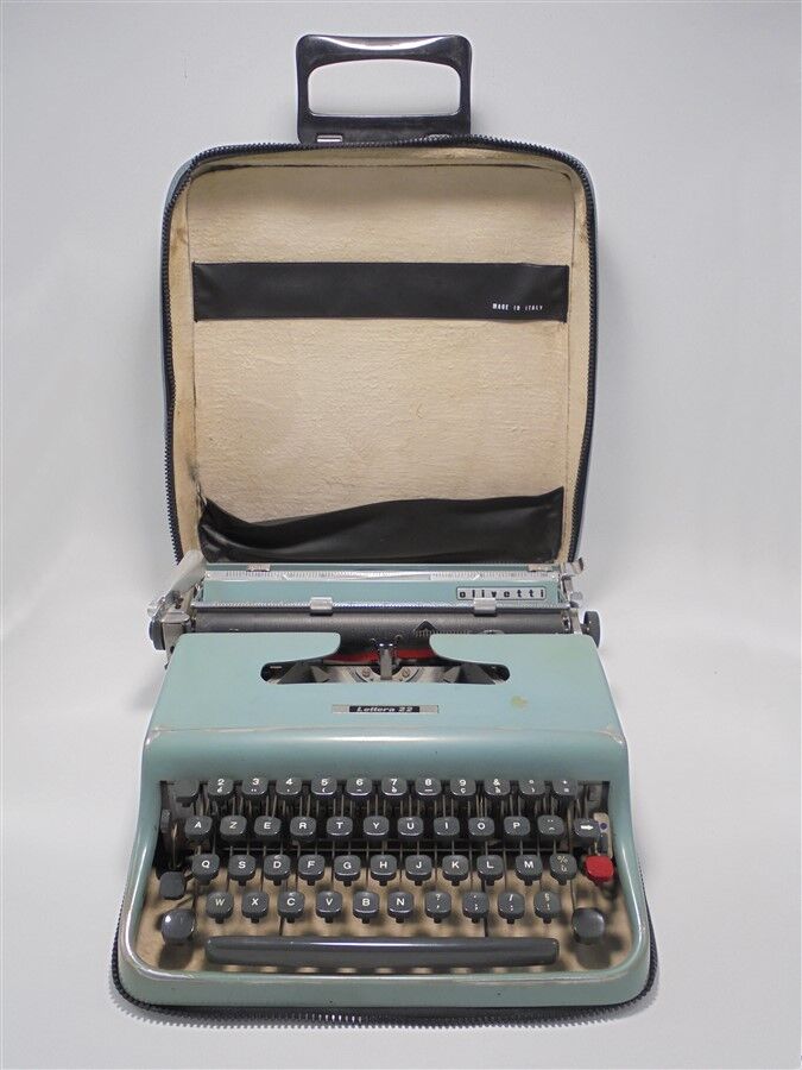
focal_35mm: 34
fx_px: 1050
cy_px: 535
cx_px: 401
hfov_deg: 41.8
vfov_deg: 54.0
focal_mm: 6.1
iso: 100
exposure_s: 1/30
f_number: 4
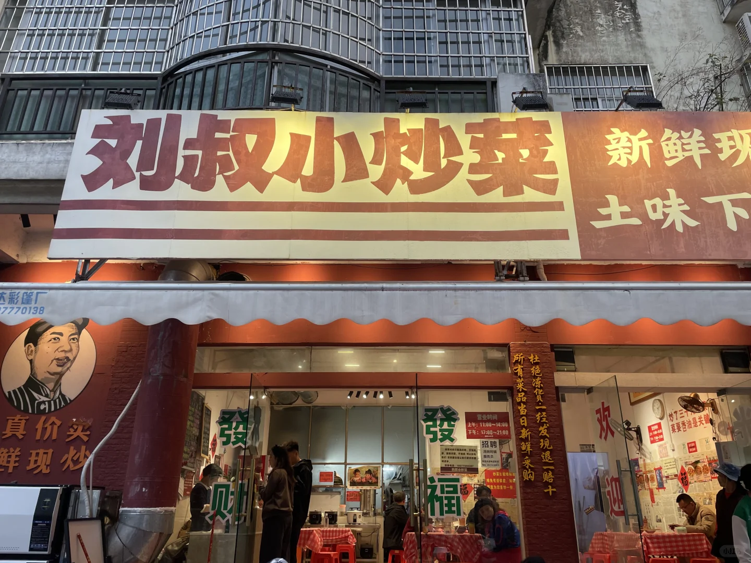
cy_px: 282
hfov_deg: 67.3
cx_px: 376
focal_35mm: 26
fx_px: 564
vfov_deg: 53.1
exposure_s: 1/121
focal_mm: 4.2
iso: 50
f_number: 1.6
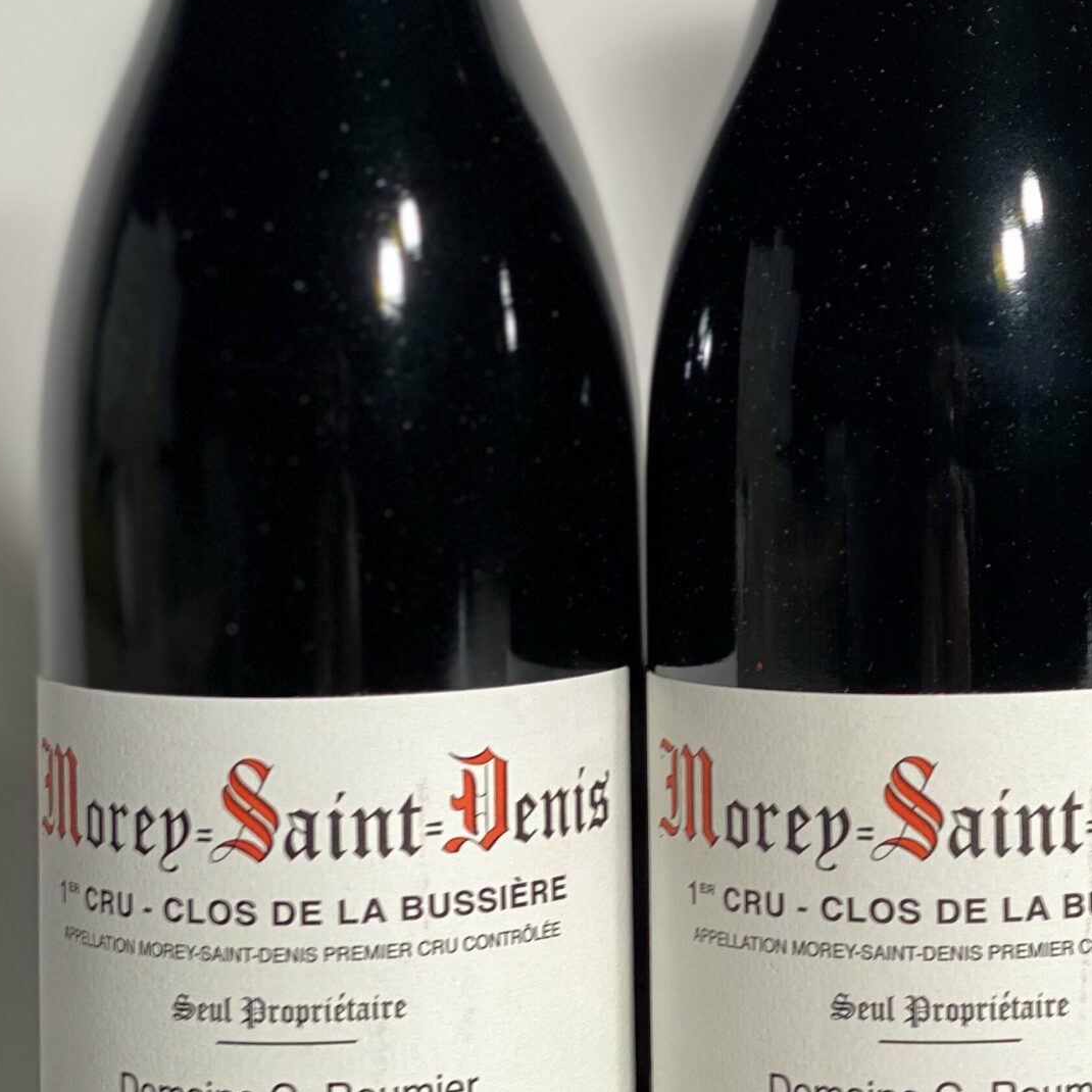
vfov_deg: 15.8
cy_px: 359
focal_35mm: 110
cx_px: 934
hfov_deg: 15.7
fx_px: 3926
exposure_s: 1/100
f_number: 2
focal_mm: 6
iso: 32
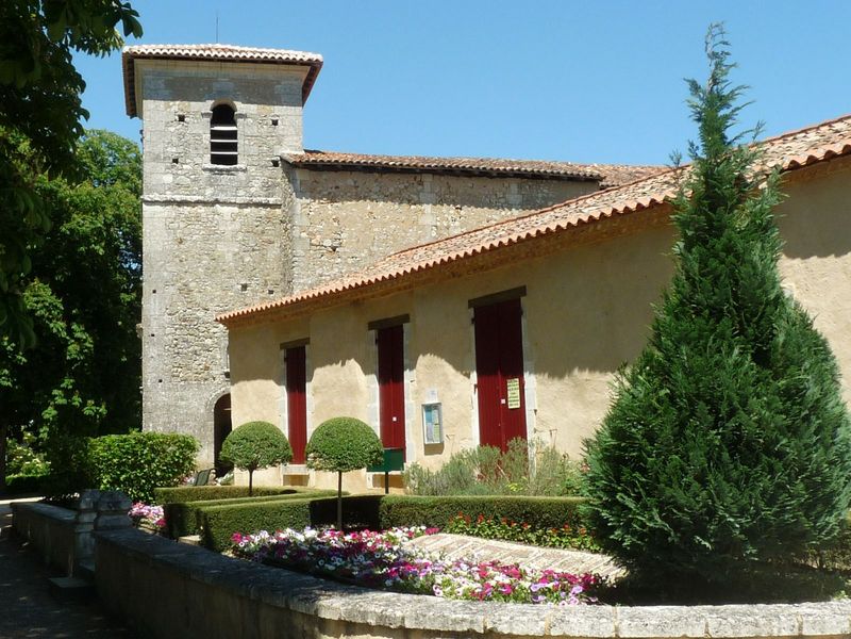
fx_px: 1180
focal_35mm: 48
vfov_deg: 30.3
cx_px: 426
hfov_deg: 39.7
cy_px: 320
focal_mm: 4.8
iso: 100
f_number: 5.6
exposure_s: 1/250
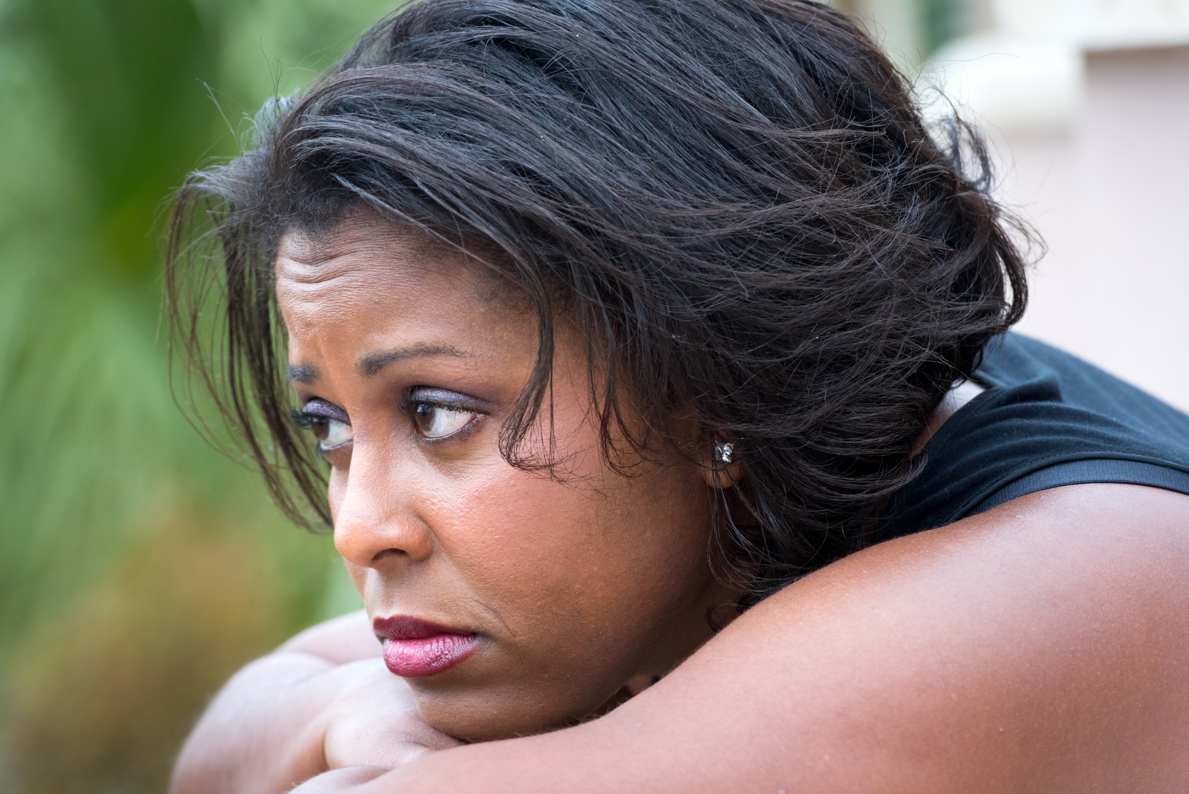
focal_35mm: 200
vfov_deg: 6.9
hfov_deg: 10.3
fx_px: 6607
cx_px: 594
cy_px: 397
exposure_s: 1/500
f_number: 8
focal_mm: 200
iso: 1600
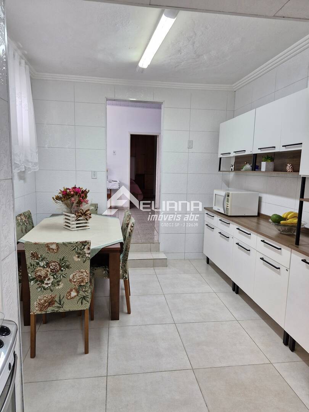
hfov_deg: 58.9
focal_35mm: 23
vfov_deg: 73.9
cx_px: 154
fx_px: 274
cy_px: 206
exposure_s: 1/120
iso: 250
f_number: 1.8
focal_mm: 5.54
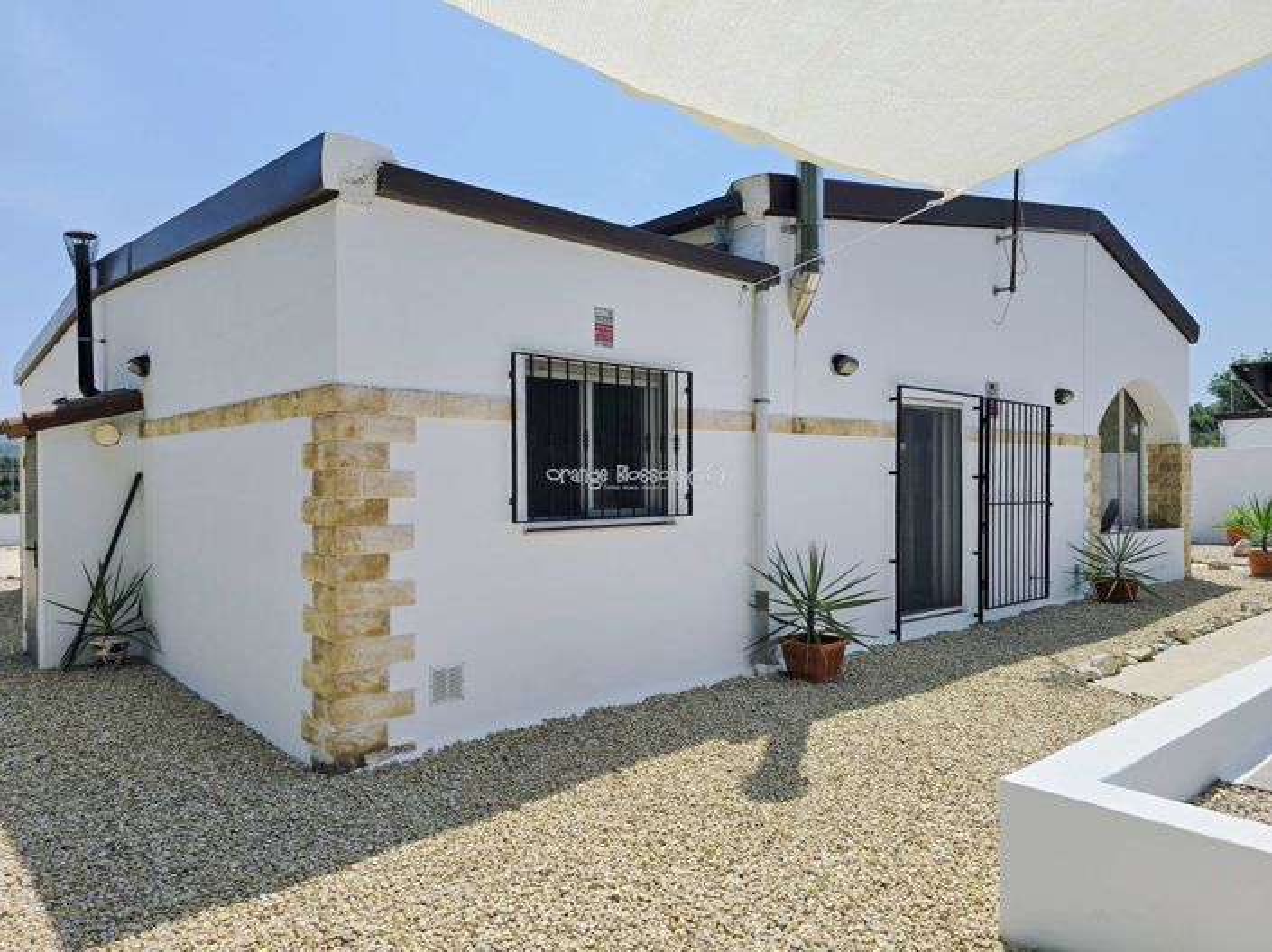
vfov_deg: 58.8
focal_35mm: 23
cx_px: 636
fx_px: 845
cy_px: 476
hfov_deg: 74.0
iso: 12
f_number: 1.7
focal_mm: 6.3
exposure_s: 1/1205
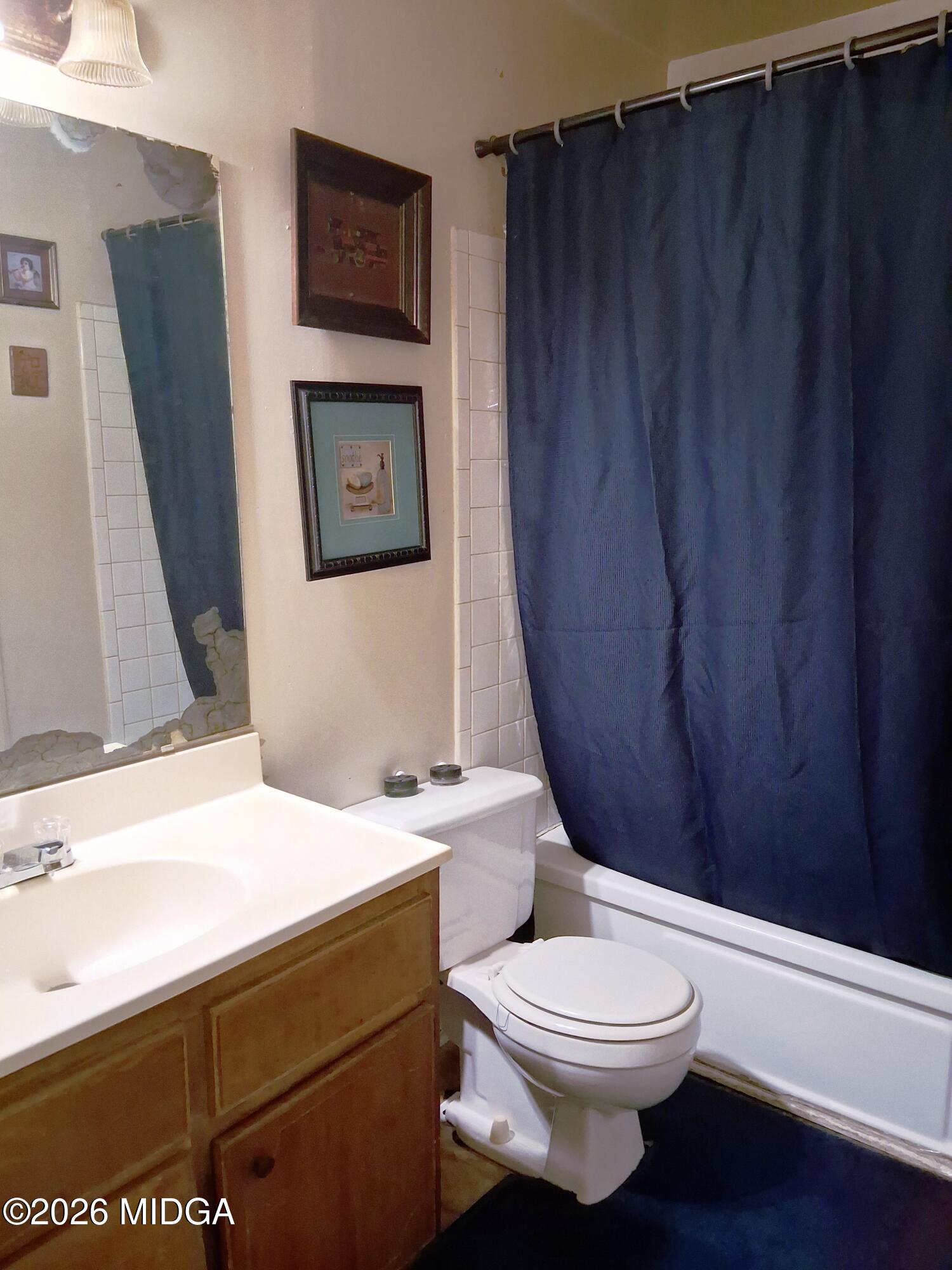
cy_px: 635
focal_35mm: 26
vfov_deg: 67.3
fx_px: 953
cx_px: 476
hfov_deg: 53.1
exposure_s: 1/30
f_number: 1.8
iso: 640
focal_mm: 3.98
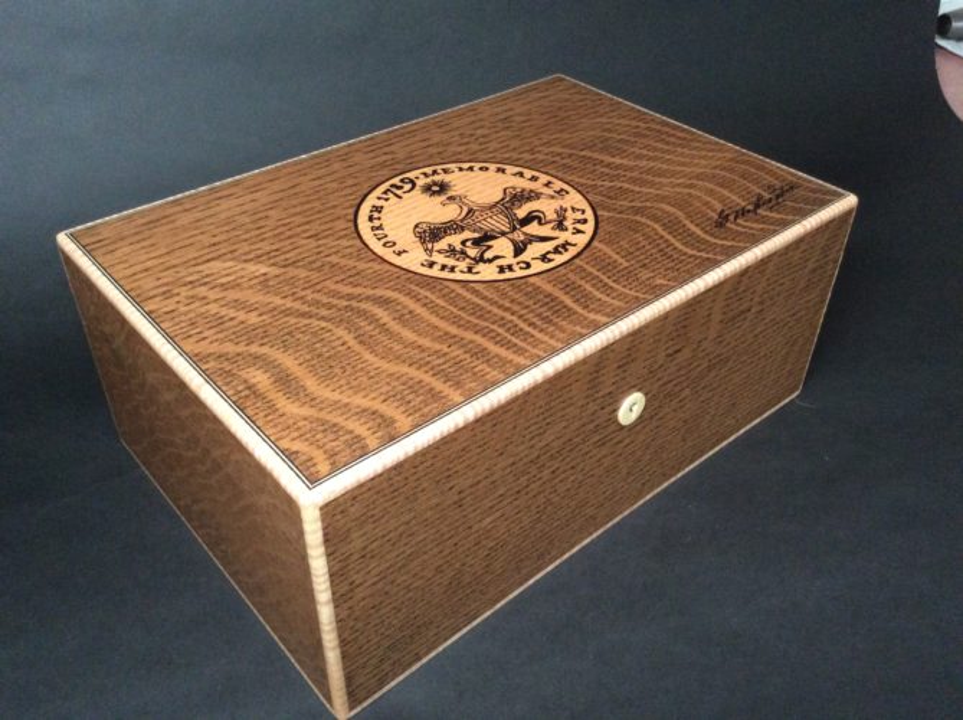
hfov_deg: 56.9
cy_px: 360
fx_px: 889
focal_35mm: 32
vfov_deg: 44.1
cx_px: 482
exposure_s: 1/17
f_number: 2.4
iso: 320
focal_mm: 3.3
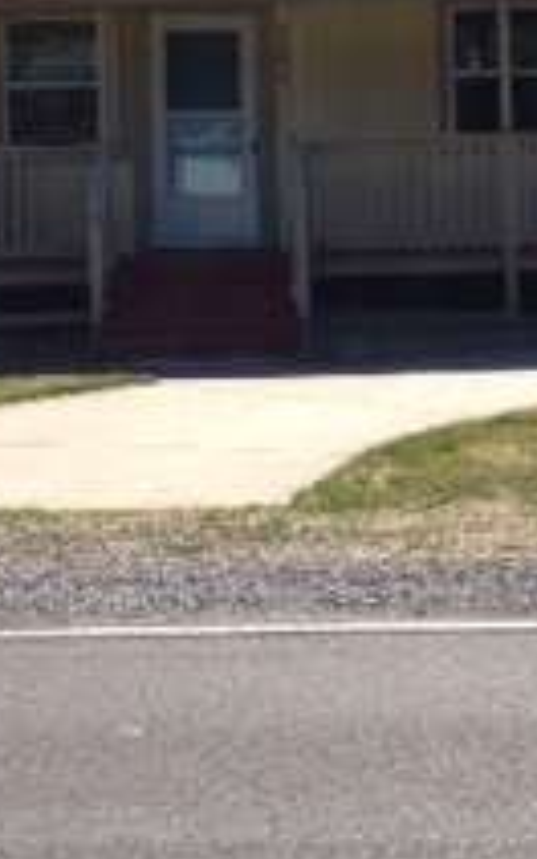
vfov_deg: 19.4
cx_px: 395
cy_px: 155
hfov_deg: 12.3
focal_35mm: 106
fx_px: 2480
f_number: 2.4
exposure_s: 1/1290
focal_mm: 4.13
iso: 64
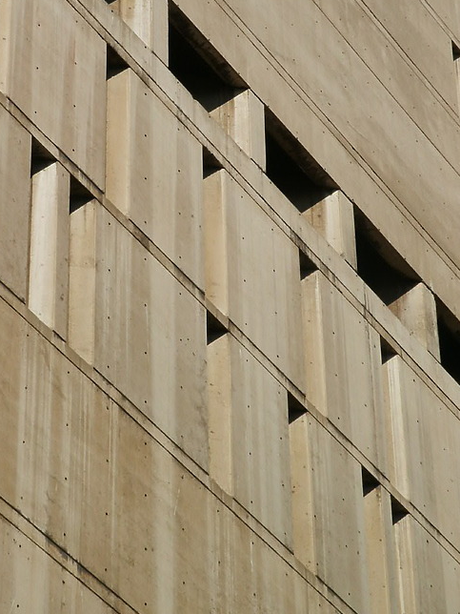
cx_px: 164
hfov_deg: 9.0
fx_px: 2924
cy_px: 227
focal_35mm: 165
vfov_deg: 12.0
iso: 64
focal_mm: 23.96
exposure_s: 1/350
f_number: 8
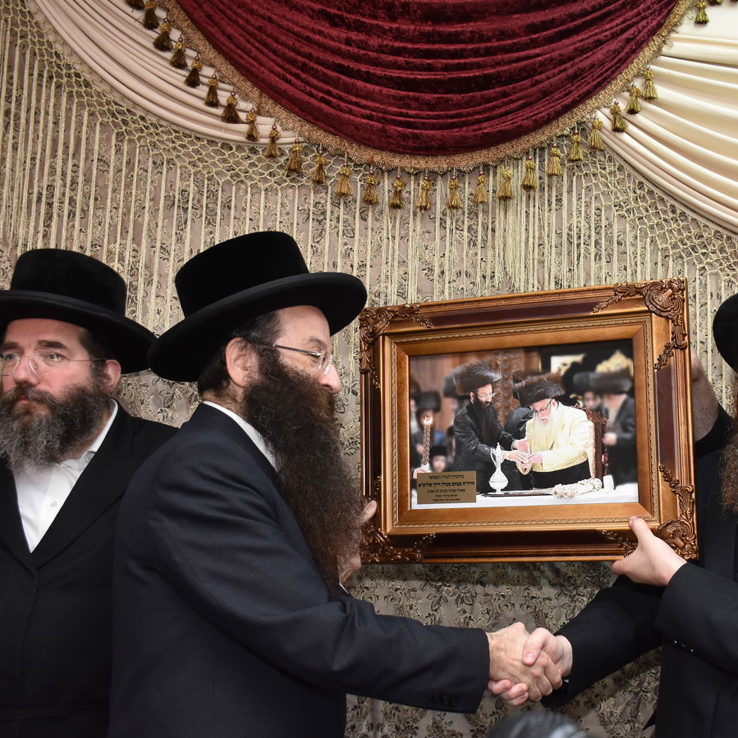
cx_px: 551
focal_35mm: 46
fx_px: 1101
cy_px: 381
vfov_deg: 37.0
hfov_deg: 36.2
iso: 1000
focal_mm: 23
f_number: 5.6
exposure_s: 1/125
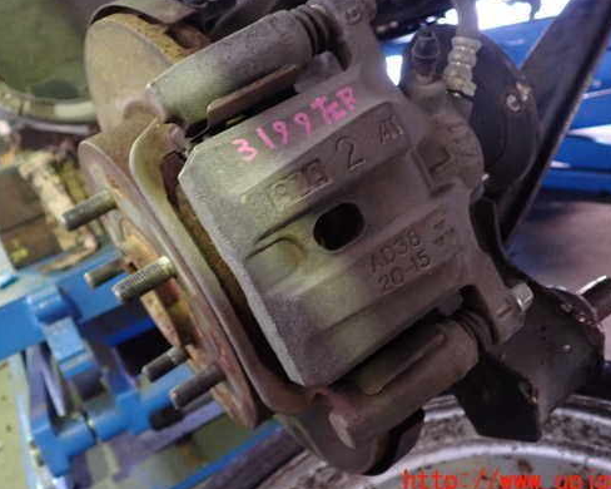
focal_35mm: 36
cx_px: 311
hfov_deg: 50.3
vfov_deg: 41.1
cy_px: 216
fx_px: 651
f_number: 2.3
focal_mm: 5.4
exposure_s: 1/15
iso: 800
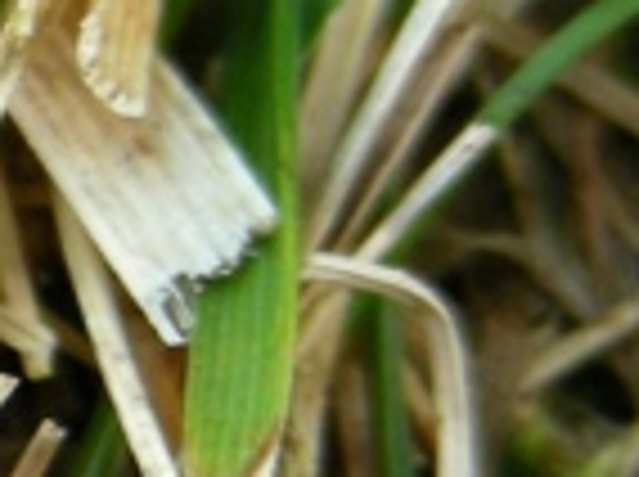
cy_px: 558
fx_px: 8219
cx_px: -801
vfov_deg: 3.3
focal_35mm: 446
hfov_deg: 4.4
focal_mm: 13.2
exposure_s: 1/30
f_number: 3.5
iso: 108
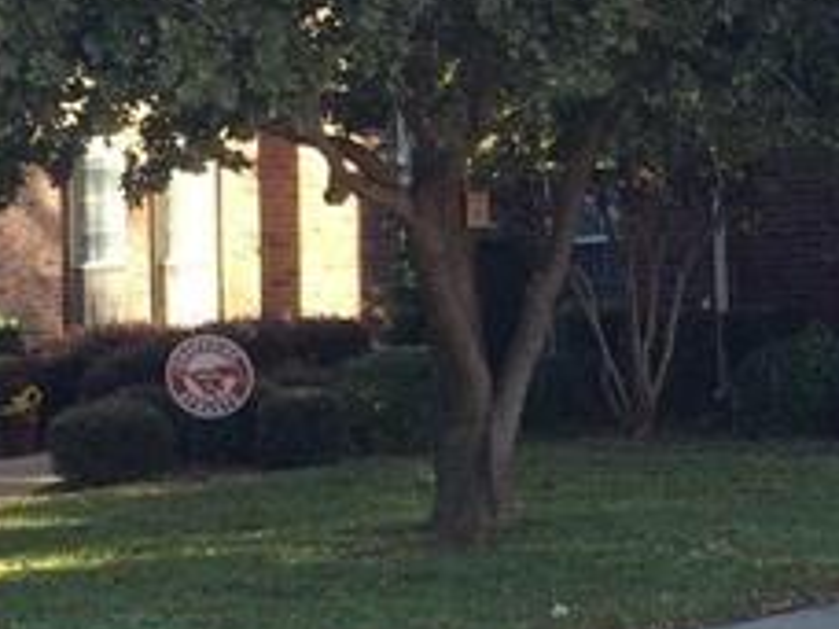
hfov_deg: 14.7
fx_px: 3151
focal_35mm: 130
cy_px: 88
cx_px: 968
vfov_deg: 11.3
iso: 32
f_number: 2.2
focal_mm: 4.15
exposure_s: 1/193
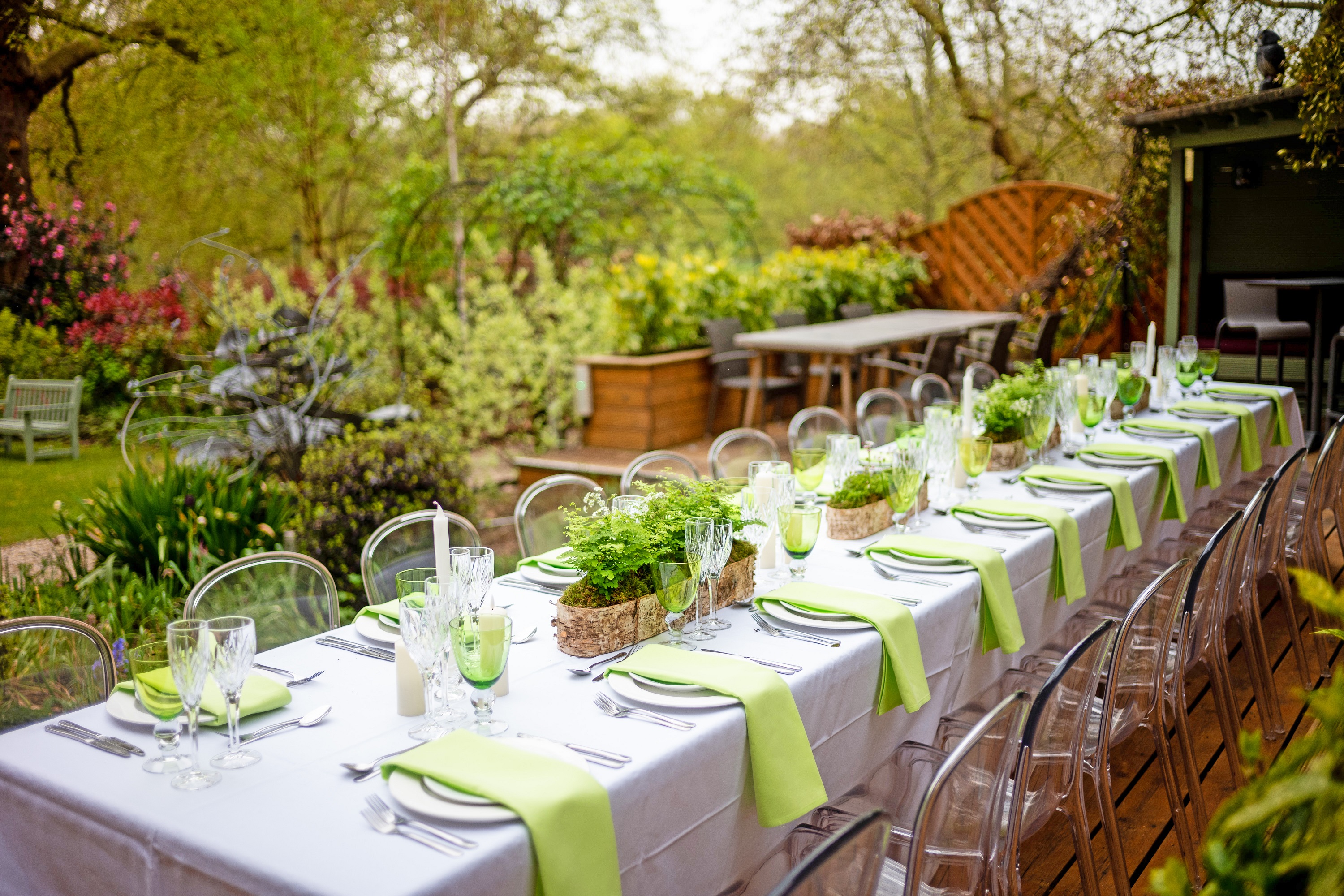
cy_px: 448
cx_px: 672
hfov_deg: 54.4
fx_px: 1307
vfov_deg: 37.9
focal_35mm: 35
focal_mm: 35
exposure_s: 1/1500
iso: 200
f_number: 1.4
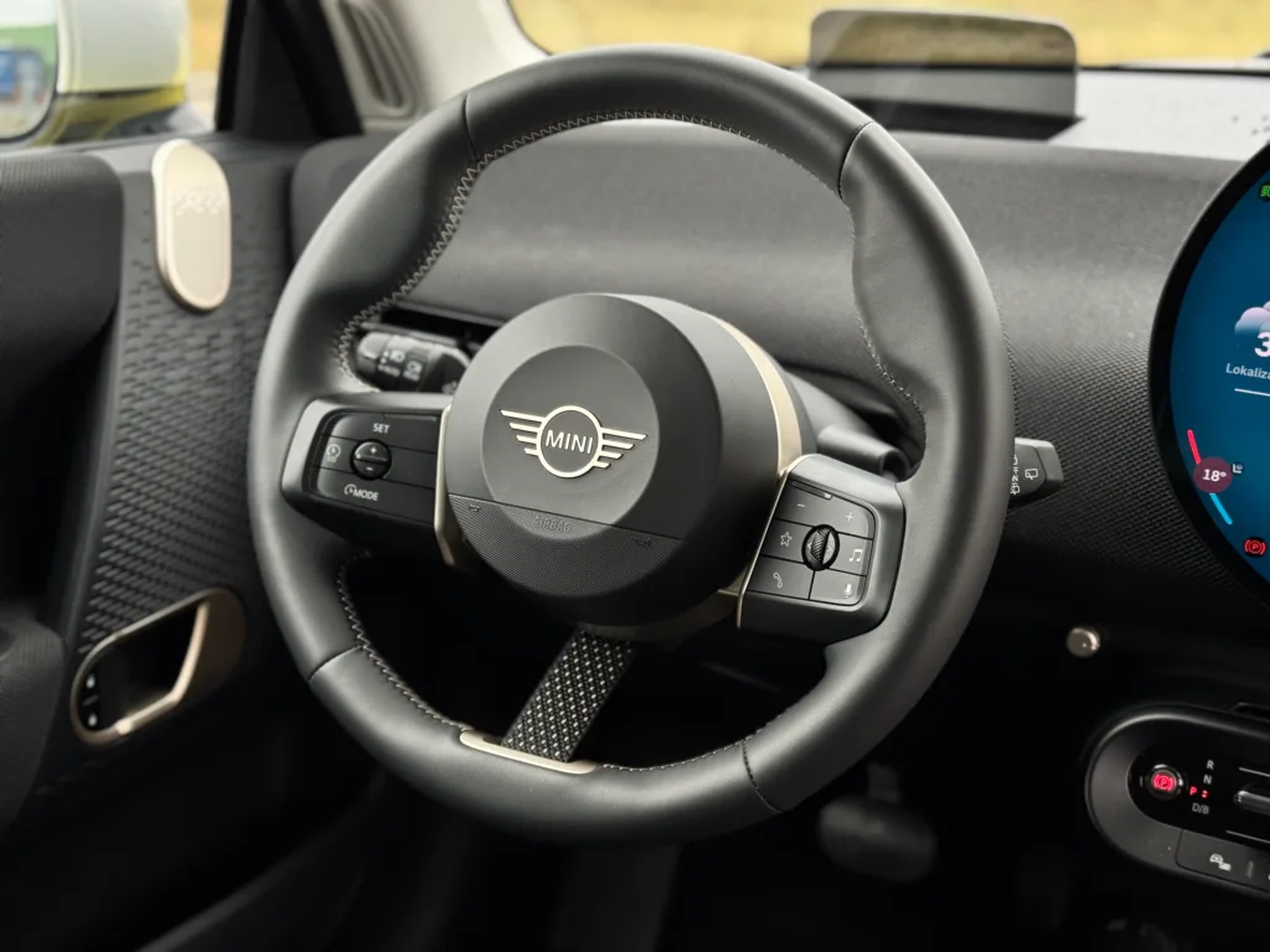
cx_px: 635
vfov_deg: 30.3
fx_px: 1761
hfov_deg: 39.7
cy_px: 476
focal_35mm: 48
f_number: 1.78
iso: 64
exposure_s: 1/200
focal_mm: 6.76
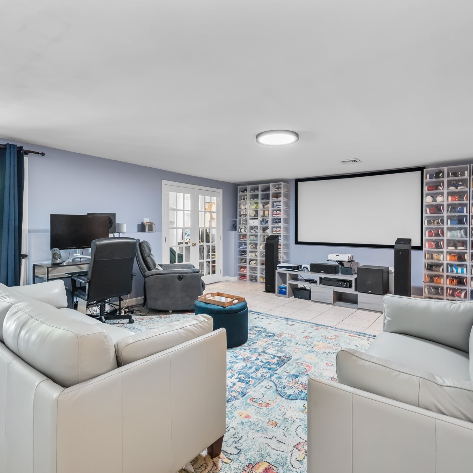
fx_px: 278
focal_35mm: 18
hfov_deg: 80.7
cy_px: 236
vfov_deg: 80.7
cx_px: 240
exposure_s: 1/10
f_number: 8
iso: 800
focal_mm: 14
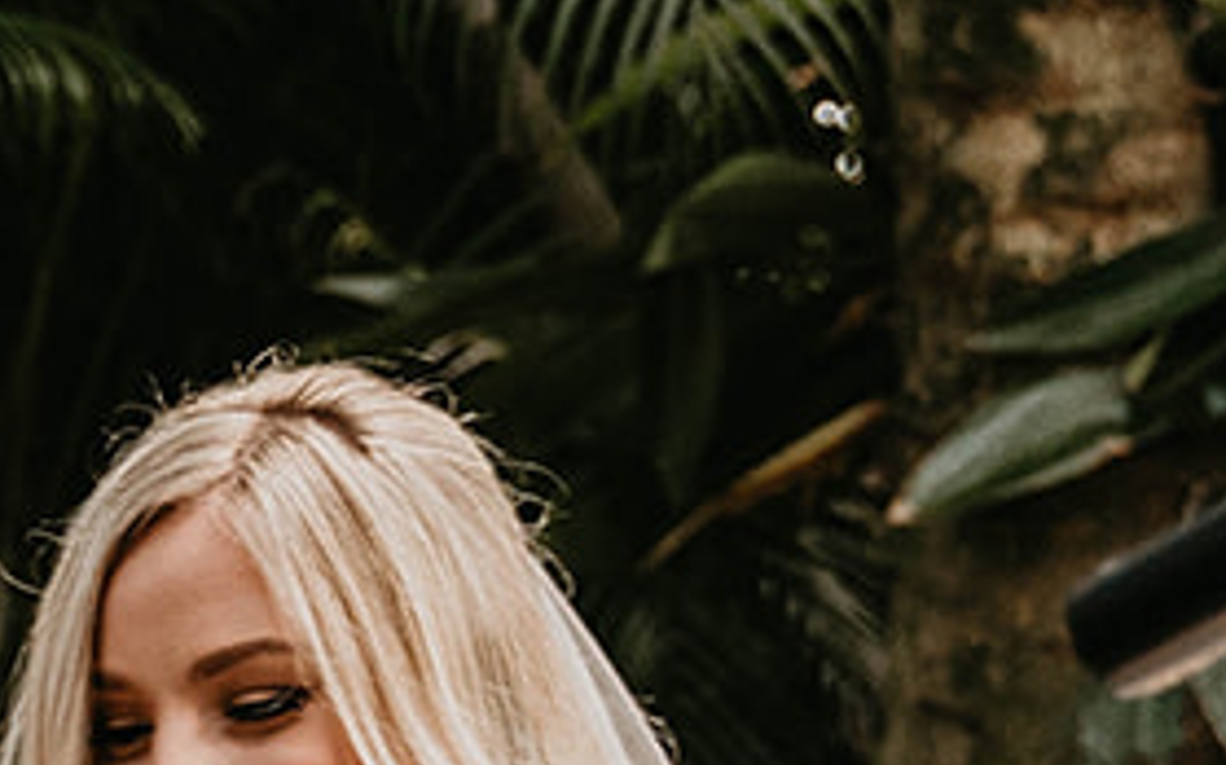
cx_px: -716
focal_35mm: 193
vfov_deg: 6.7
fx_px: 6445
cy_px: 1128
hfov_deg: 10.4
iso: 1000
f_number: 2.8
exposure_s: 1/125
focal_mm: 33
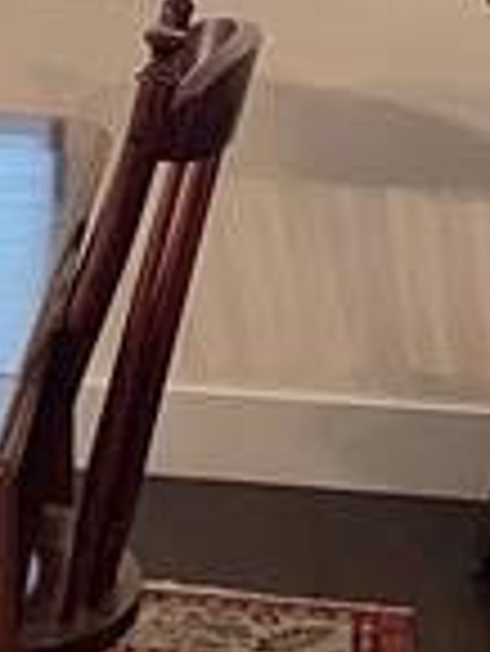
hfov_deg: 9.9
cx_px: -512
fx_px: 2601
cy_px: 54
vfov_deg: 14.1
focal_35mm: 138
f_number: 1.6
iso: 250
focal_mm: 4.2
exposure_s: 1/60
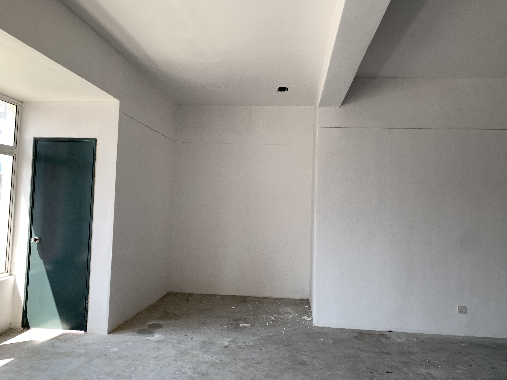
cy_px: 190
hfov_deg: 67.3
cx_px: 254
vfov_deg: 53.1
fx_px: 381
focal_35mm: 26
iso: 100
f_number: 1.8
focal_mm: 4.25
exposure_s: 1/69
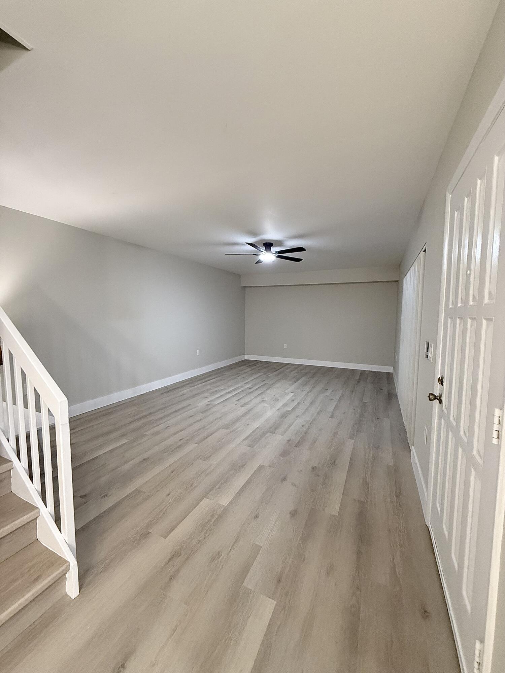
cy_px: 336
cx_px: 252
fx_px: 272
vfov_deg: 102.1
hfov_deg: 85.7
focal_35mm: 14
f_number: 2.2
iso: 400
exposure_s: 1/60
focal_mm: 2.22
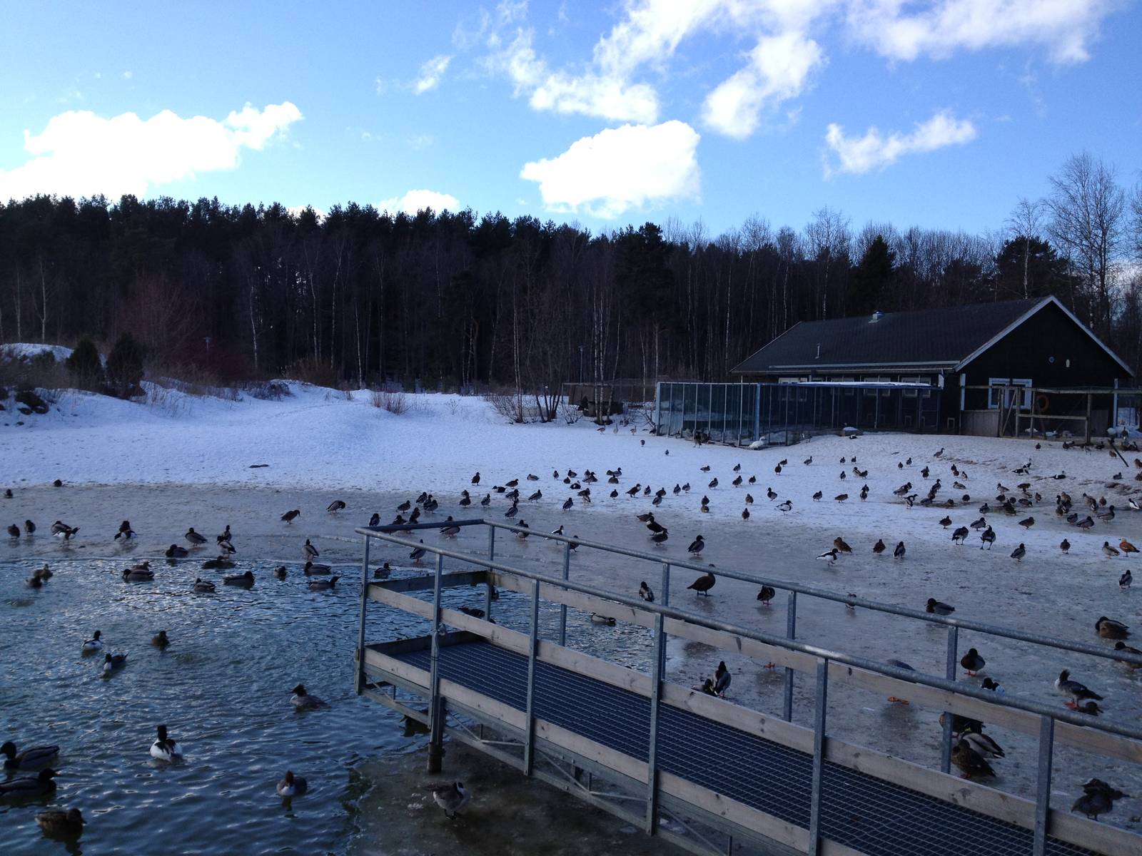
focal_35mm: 35
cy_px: 428
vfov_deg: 40.7
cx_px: 571
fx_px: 1155
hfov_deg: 52.6
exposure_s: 1/1453
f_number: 2.4
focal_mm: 4.28
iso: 50
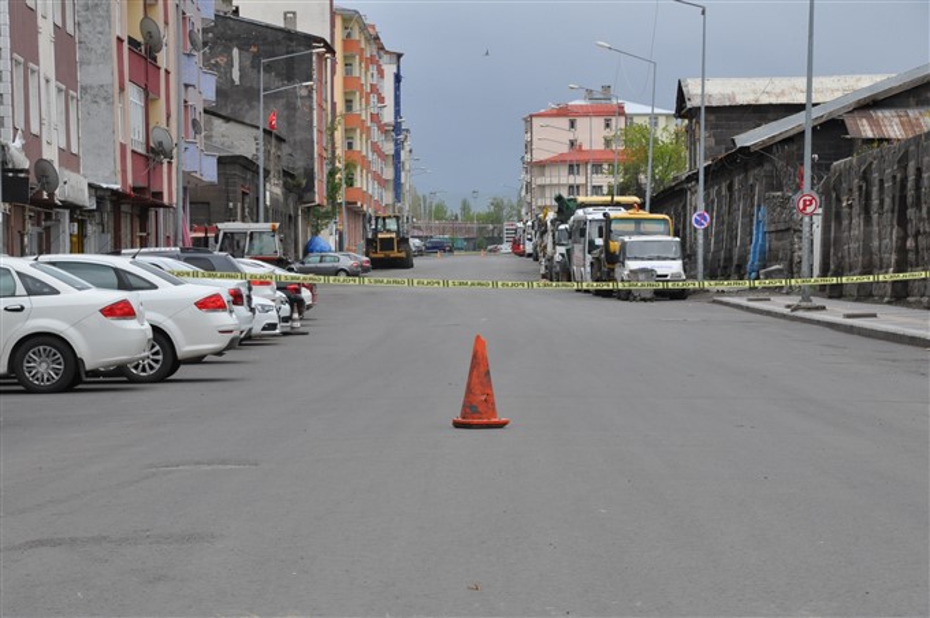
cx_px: 465
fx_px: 3484
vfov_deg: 10.1
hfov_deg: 15.2
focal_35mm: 135
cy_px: 309
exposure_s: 1/640
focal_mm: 90
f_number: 13
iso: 1000
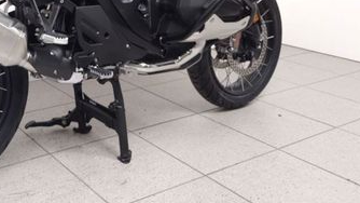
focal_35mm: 48
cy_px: -22
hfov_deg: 40.1
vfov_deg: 23.4
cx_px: 44
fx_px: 458
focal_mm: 5.4
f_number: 1.8
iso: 125
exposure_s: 1/50
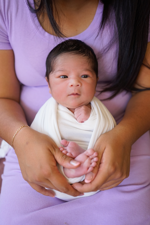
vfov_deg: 54.4
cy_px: 112
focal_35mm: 35
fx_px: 219
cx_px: 75
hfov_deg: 37.9
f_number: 2.5
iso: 640
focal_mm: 35
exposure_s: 1/250
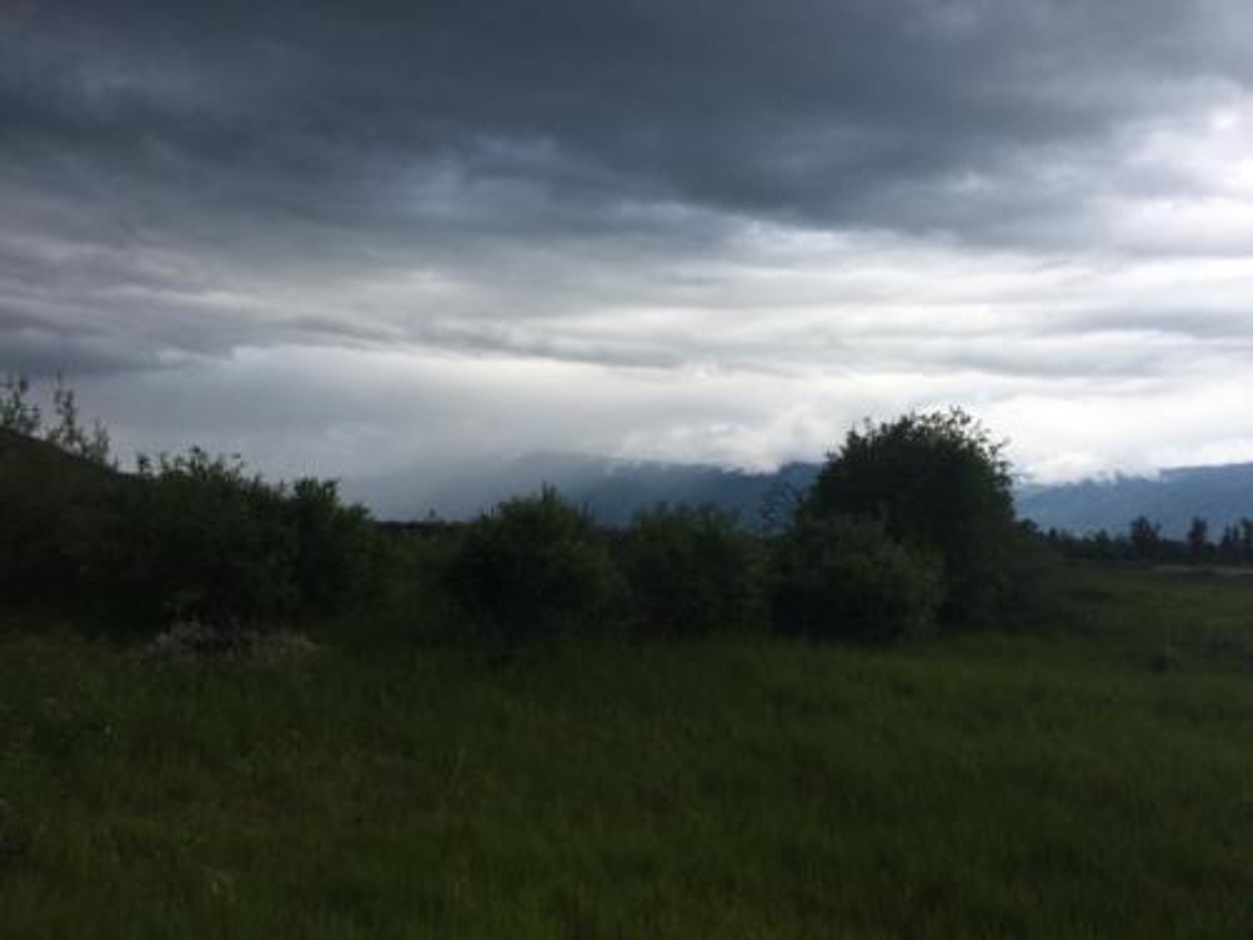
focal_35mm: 29
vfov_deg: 48.2
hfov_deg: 61.7
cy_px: 470
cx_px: 626
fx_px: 1050
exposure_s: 1/1748
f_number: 2.2
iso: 25
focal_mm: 4.15
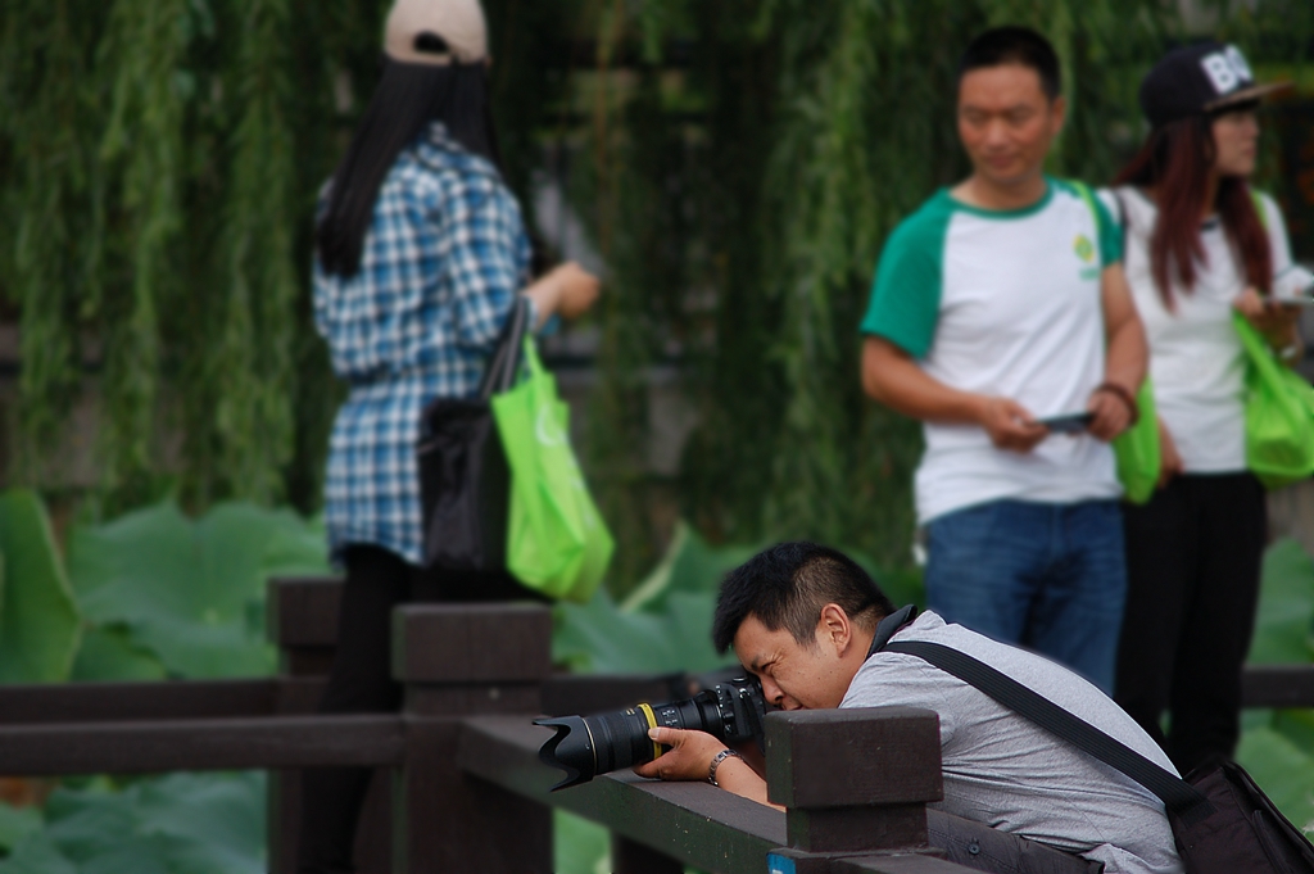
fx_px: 11488
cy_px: 437
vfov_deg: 4.4
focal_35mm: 315
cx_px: 657
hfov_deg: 6.5
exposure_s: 1/1250
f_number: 4
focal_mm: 210
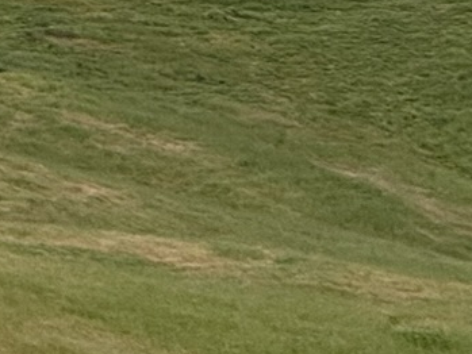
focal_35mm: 704
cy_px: -493
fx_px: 9603
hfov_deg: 2.8
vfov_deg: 2.1
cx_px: -473
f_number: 2.8
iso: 64
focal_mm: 15.66
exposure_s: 1/2525
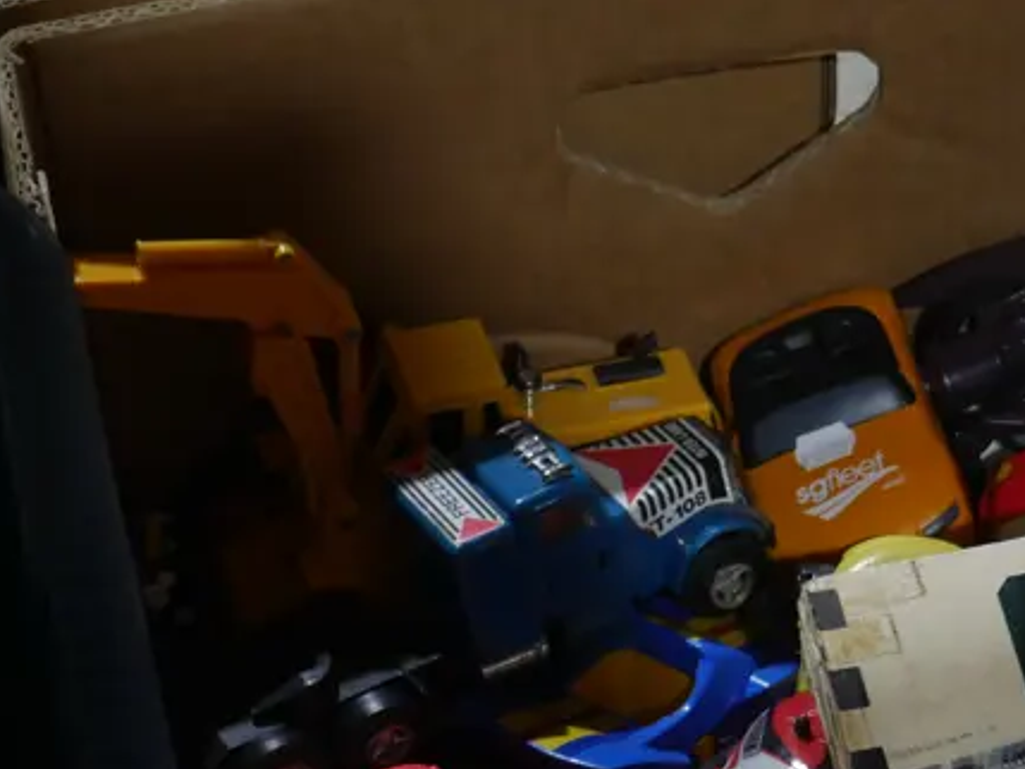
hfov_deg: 15.0
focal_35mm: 129
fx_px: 3821
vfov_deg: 11.3
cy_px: 909
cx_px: 1087
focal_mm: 27
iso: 800
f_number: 5.3
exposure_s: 1/60
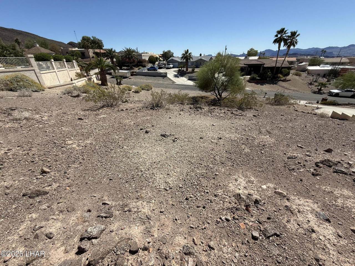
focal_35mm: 14
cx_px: 178
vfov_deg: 85.7
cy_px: 133
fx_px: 144
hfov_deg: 102.1
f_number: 2.2
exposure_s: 1/2717
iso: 50
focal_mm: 2.22
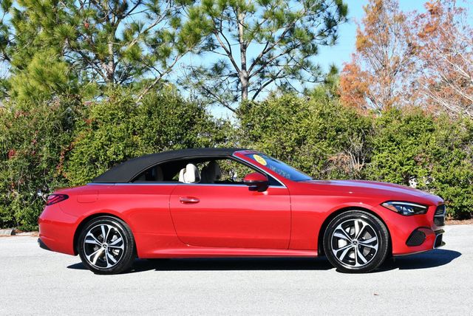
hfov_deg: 28.0
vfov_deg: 19.0
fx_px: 947
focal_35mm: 72
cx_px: 236
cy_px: 158
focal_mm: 36
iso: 125
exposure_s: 1/250
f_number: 8
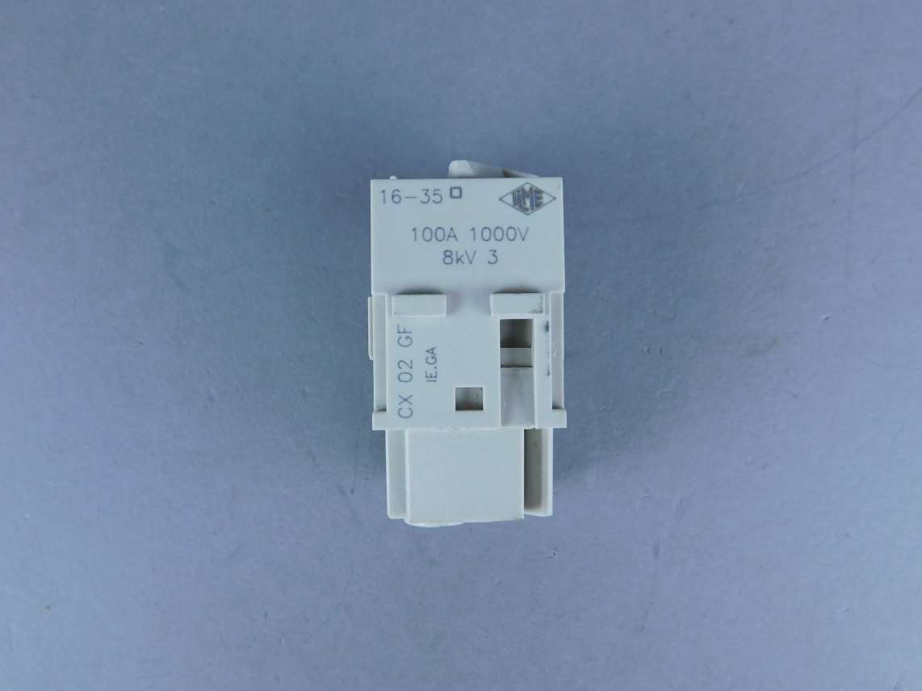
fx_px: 799
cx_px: 461
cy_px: 346
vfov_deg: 46.8
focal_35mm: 30
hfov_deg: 60.0
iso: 125
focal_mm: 5.3
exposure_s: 1/50
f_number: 3.2
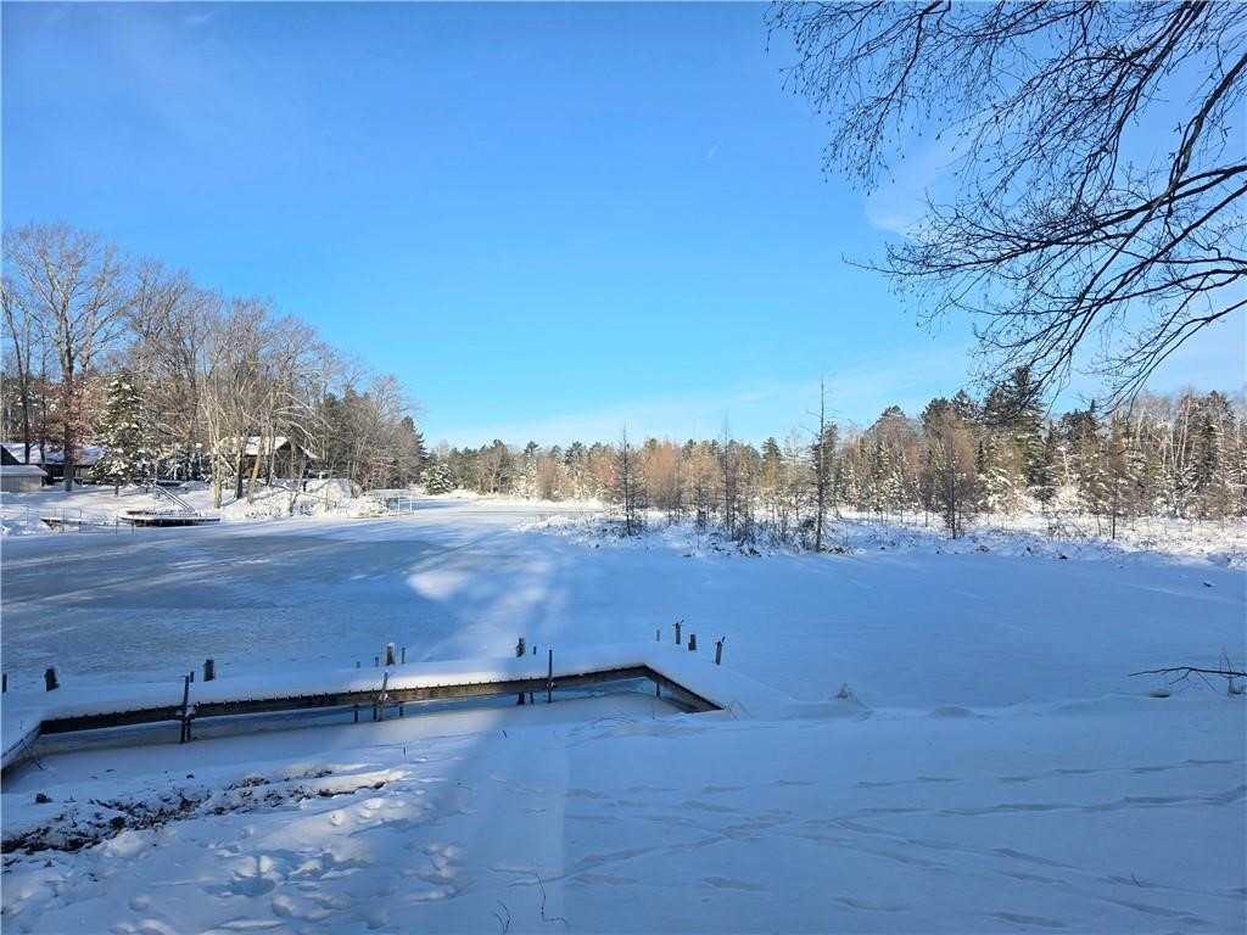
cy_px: 468
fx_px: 829
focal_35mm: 23
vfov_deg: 58.9
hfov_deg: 73.9
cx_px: 624
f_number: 1.7
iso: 80
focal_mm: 6.3
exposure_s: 1/5000
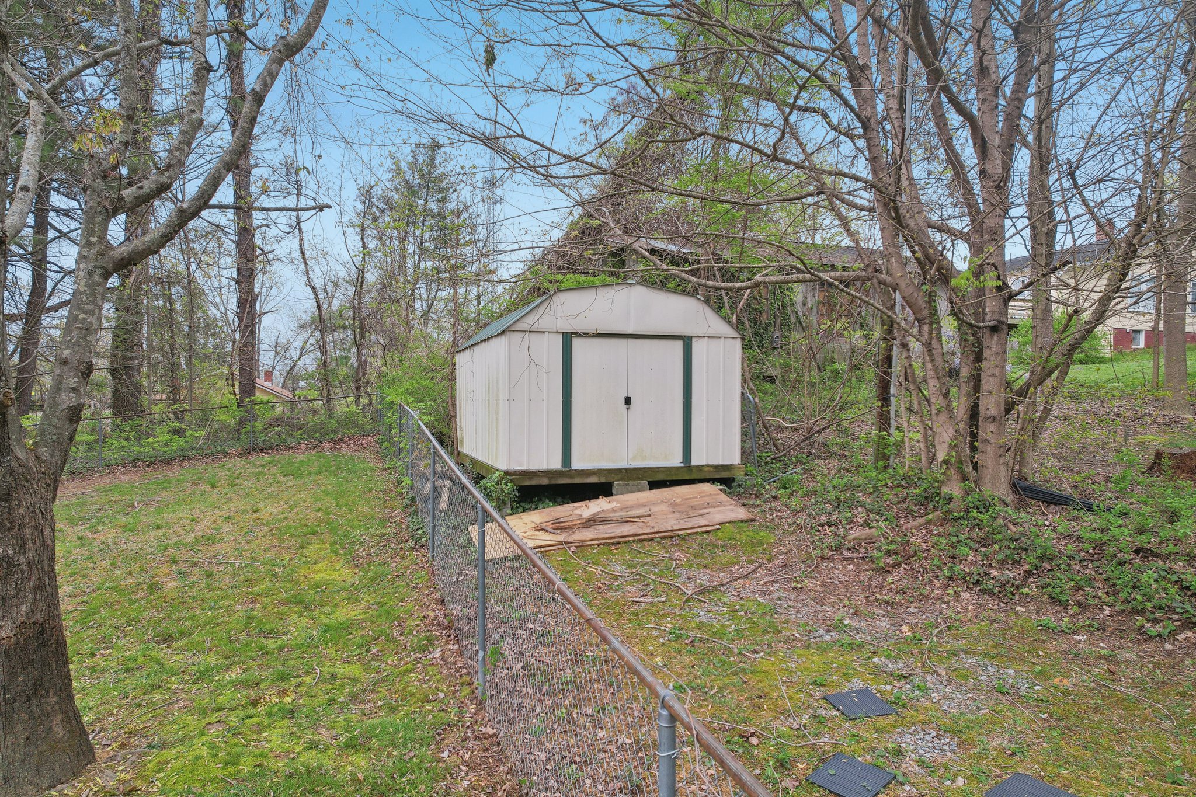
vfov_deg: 57.2
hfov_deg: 78.6
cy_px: 398
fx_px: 731
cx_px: 598
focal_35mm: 22
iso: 150
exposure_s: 1/500
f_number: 2.8
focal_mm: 8.4
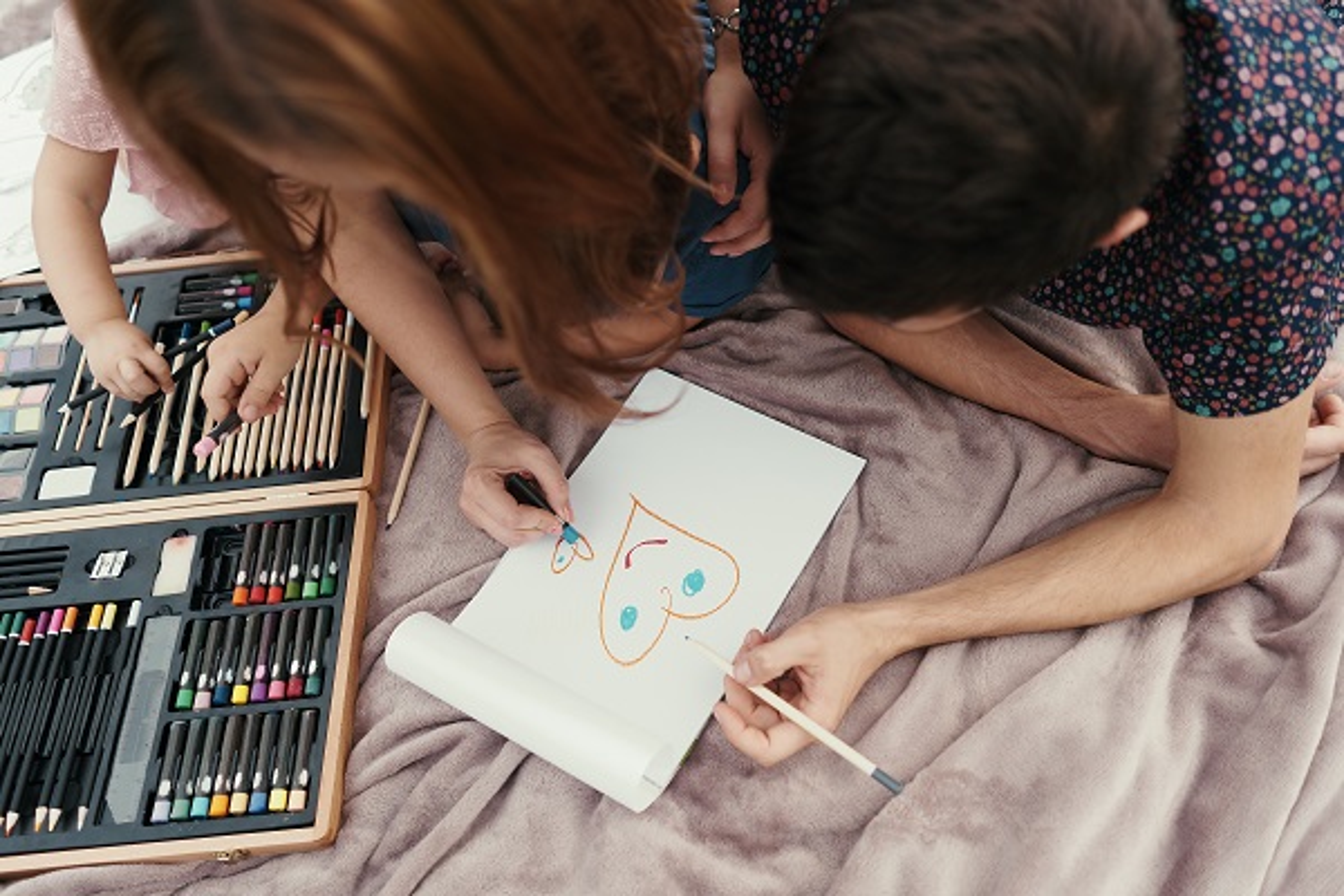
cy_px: 448
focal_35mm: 28
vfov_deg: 46.4
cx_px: 672
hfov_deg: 65.5
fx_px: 1045
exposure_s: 1/1600
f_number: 2.5
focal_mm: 28
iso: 200
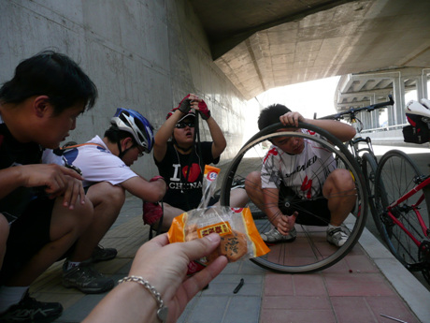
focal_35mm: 28
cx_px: 215
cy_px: 162
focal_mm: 4.6
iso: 100
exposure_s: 1/160
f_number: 3.3
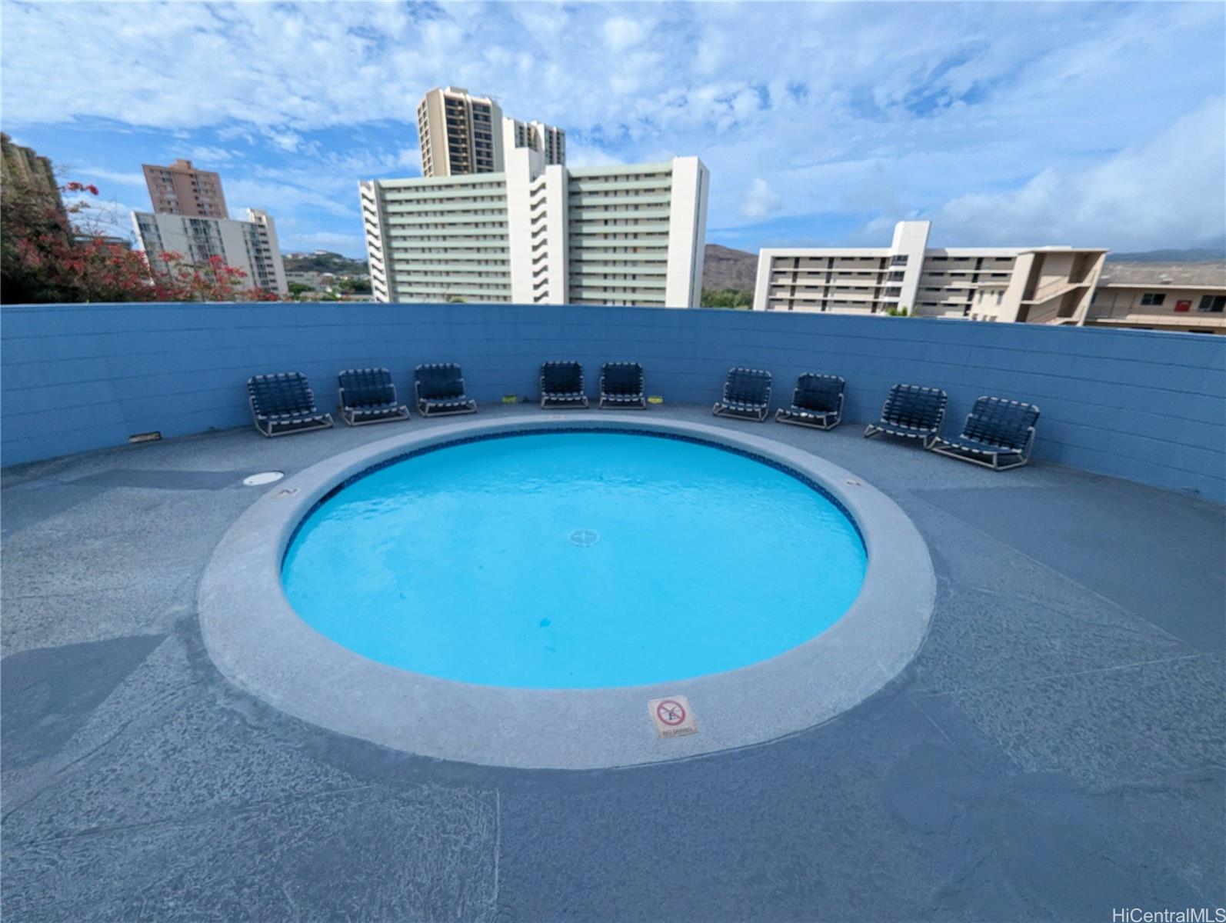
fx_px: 461
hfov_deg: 106.1
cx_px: 613
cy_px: 462
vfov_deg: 90.1
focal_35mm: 13
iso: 45
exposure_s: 1/1653
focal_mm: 1.95
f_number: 2.2
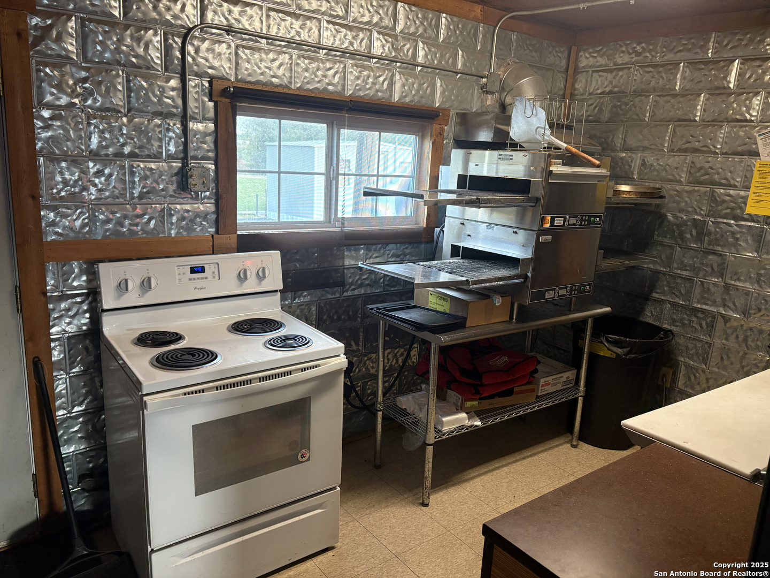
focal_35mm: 26
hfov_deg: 67.3
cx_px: 385
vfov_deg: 53.1
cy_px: 289
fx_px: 578
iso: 200
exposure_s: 1/60
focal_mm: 5.96
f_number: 1.6
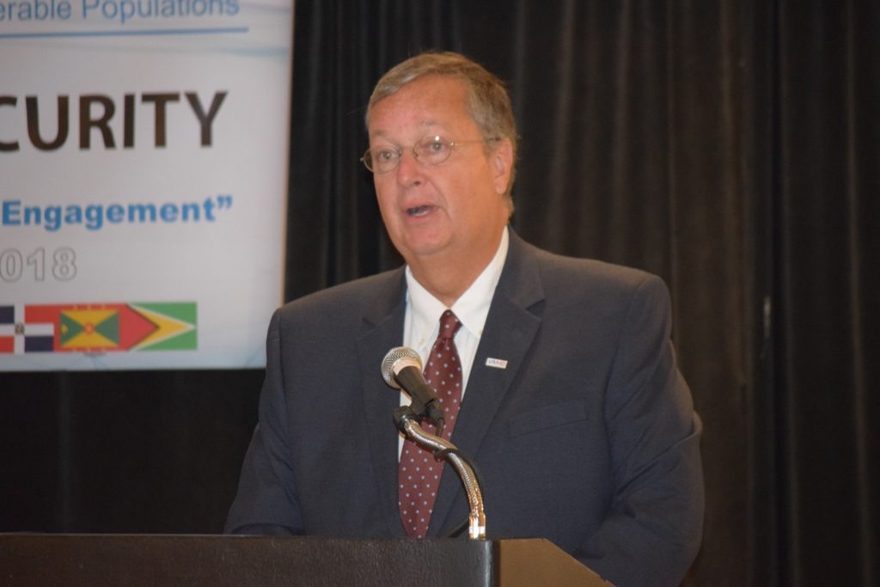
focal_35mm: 218
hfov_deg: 9.5
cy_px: 294
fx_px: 5317
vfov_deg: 6.3
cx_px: 440
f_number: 5
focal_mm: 145
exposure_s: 1/60
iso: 3200
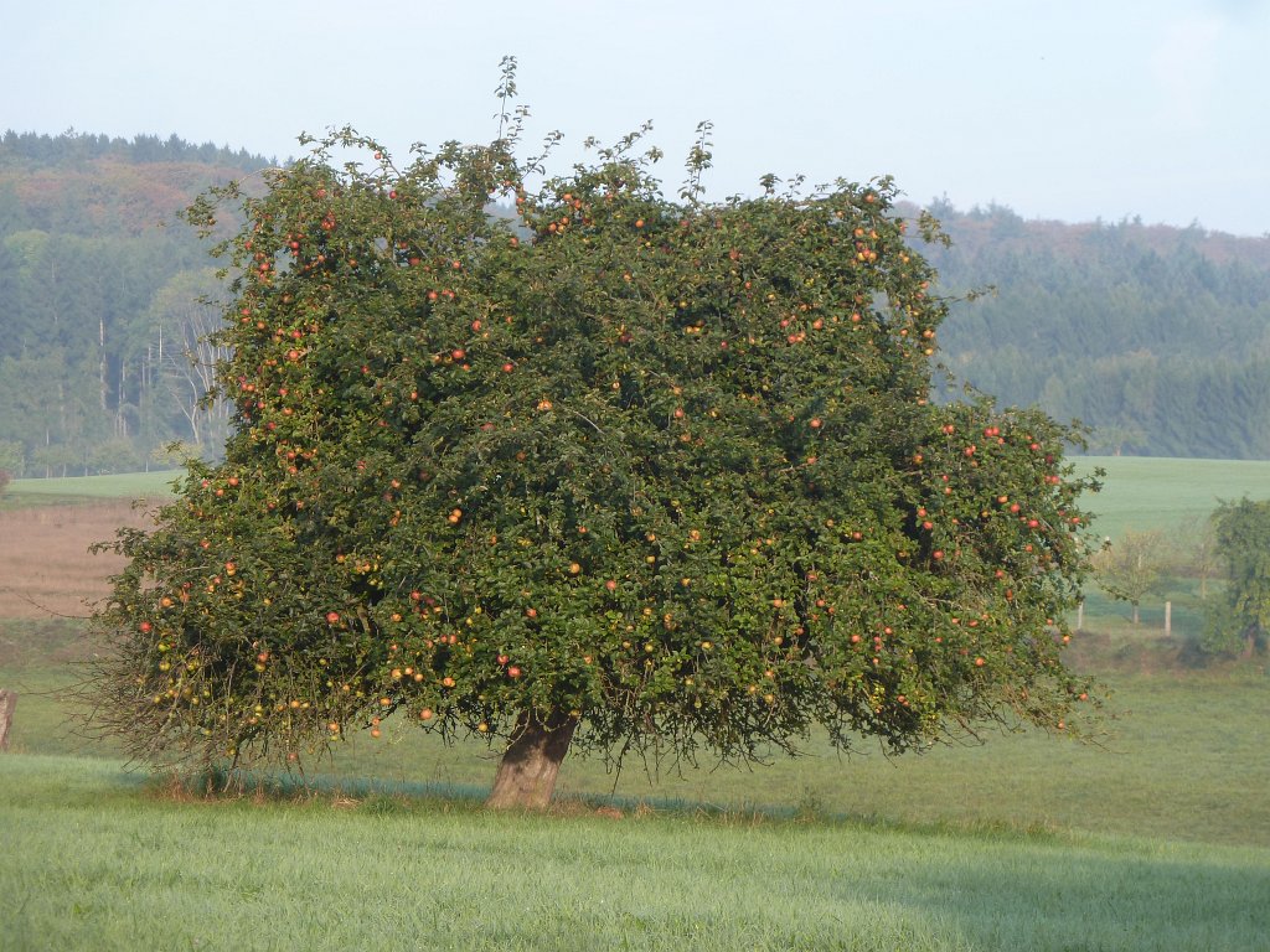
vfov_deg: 10.1
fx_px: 5393
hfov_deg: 13.4
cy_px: 476
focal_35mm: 147
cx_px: 635
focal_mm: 24.1
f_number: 4.5
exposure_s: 1/100
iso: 80
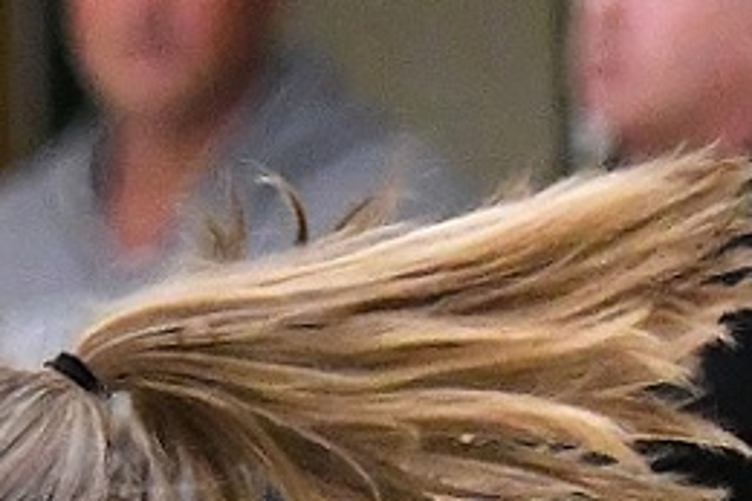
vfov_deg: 2.1
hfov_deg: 3.1
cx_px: -735
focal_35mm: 655
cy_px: 1057
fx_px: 13673
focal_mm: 98
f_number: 2.8
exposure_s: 1/800
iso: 6400
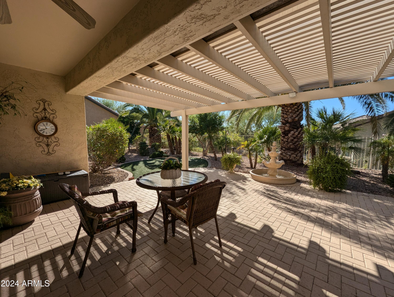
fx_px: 148
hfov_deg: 106.1
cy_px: 148
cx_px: 197
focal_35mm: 13
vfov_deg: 90.0
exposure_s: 1/1580
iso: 48
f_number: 2.2
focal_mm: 1.95
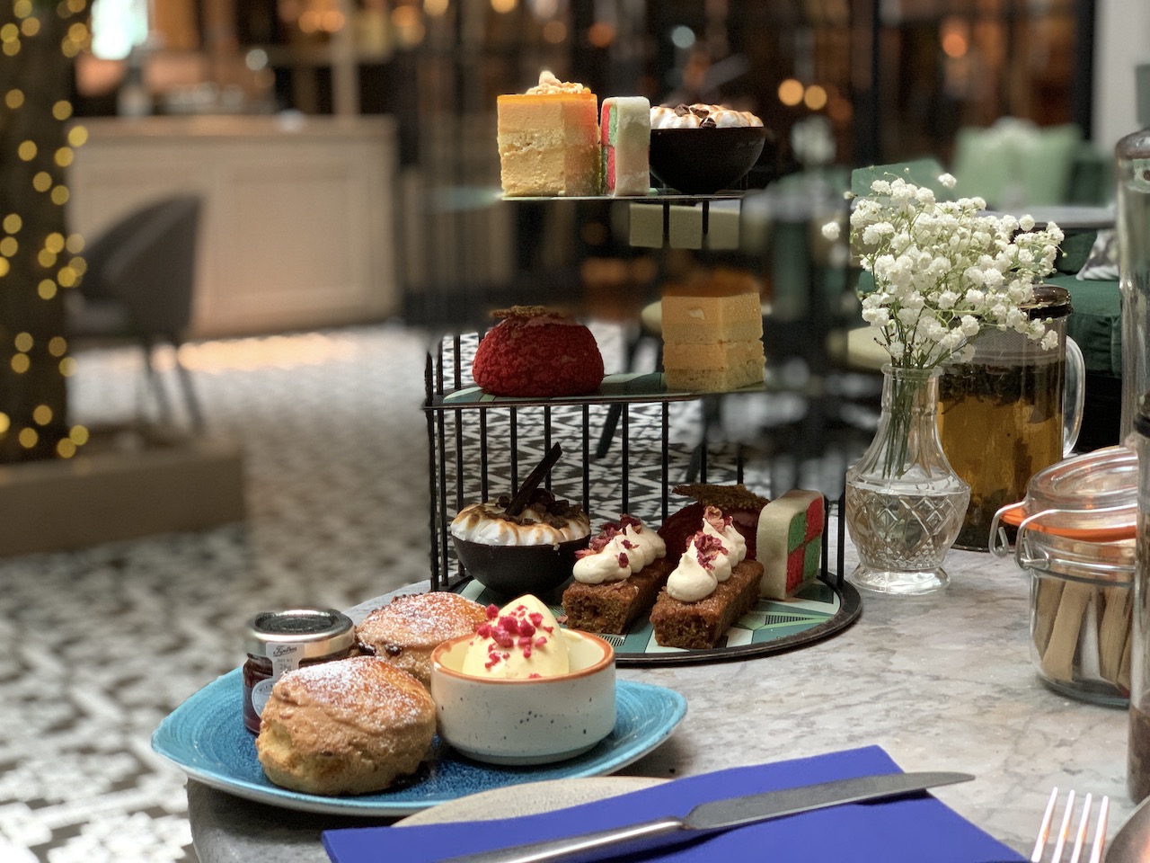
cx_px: 575
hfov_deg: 36.8
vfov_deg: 28.0
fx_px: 1728
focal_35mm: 52
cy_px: 432
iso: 400
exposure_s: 1/47
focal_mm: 6
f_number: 2.4
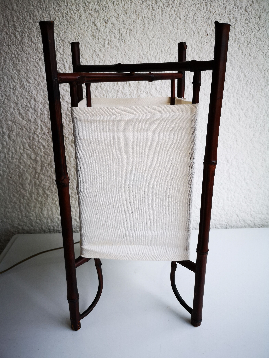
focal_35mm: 27
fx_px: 280
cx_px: 134
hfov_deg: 51.4
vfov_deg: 65.3
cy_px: 179
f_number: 1.8
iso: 250
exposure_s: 1/100
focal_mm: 5.58
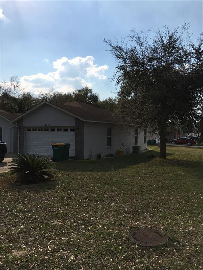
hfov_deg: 48.2
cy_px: 135
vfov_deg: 61.7
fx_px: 227
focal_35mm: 29
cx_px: 102
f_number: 2.2
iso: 25
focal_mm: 4.15
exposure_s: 1/4049
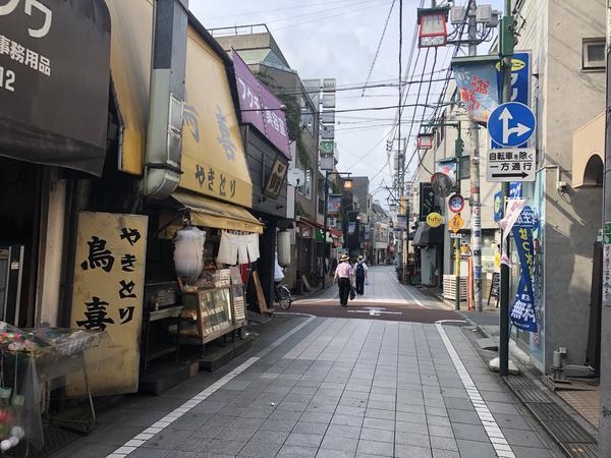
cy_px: 229
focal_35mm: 28
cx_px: 306
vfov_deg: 49.7
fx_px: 494
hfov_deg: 63.4
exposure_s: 1/674
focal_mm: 3.99
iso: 20
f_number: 1.8
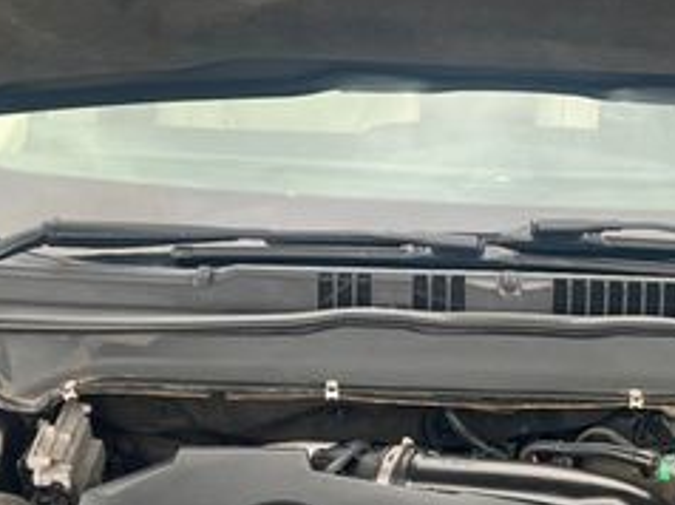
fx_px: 1364
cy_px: 573
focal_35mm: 70
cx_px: 511
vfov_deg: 19.9
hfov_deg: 27.4
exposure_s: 1/121
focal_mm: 5.7
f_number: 1.5
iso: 64
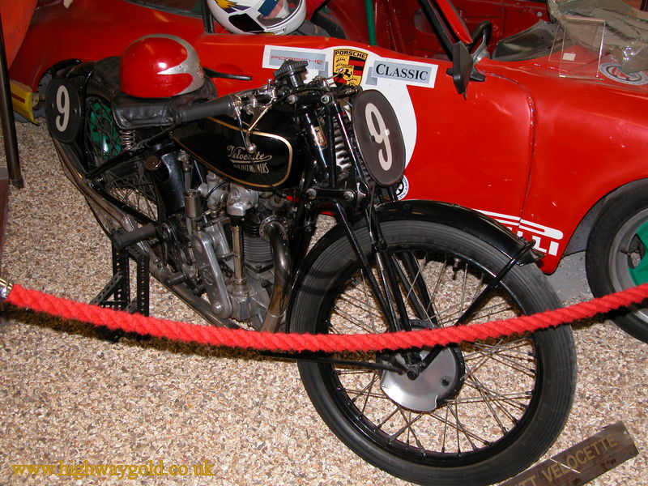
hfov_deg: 41.2
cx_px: 324
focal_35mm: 46
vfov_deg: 31.5
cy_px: 243
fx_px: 861
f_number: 3
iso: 100
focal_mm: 11.6
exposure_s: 1/60
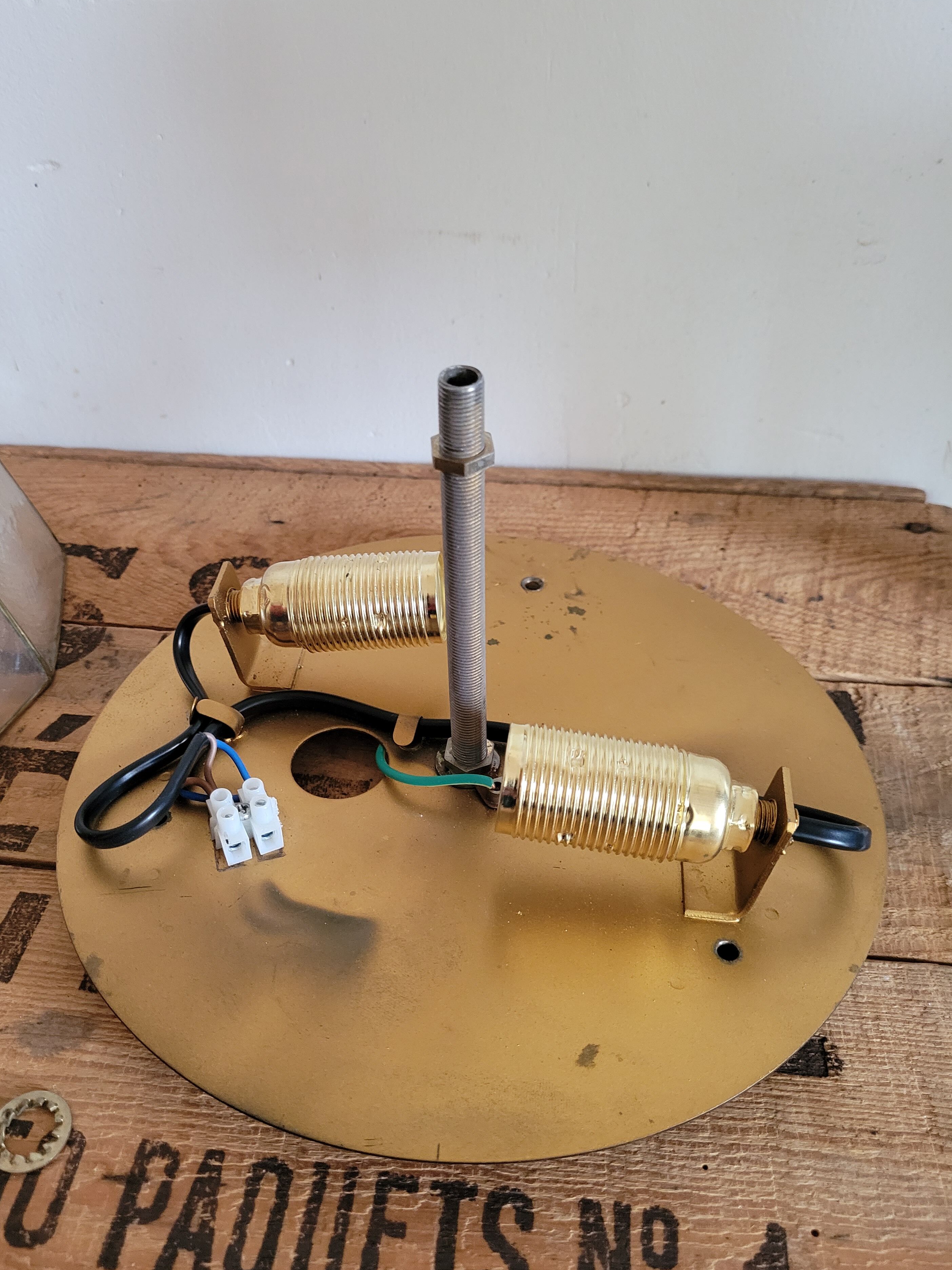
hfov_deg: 49.7
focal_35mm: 28
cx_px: 442
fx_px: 1027
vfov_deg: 63.4
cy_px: 642
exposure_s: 1/50
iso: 640
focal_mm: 5.4
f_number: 1.8
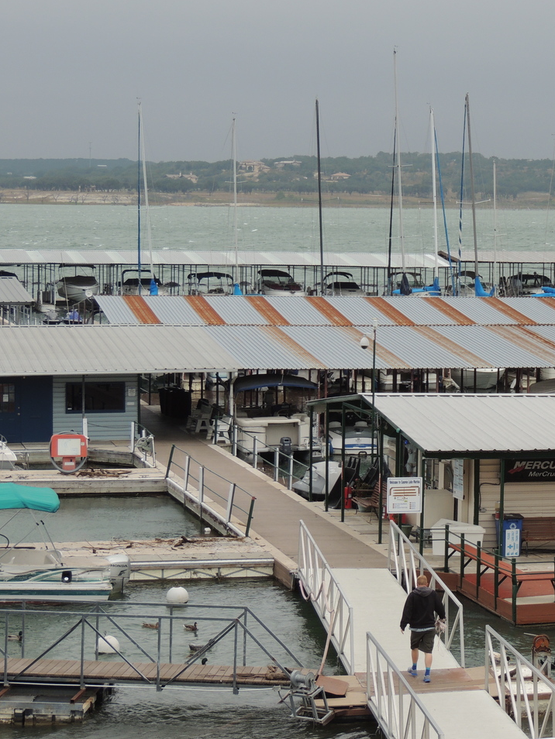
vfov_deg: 17.3
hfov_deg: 12.9
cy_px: 368
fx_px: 2436
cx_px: 495
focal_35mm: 114
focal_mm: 15.1
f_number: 4
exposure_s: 1/400
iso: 100
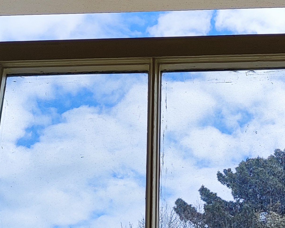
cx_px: 148
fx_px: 624
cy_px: 48
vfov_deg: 20.5
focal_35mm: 74
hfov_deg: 25.7
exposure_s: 1/720
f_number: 1.88
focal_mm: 5.59
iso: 50
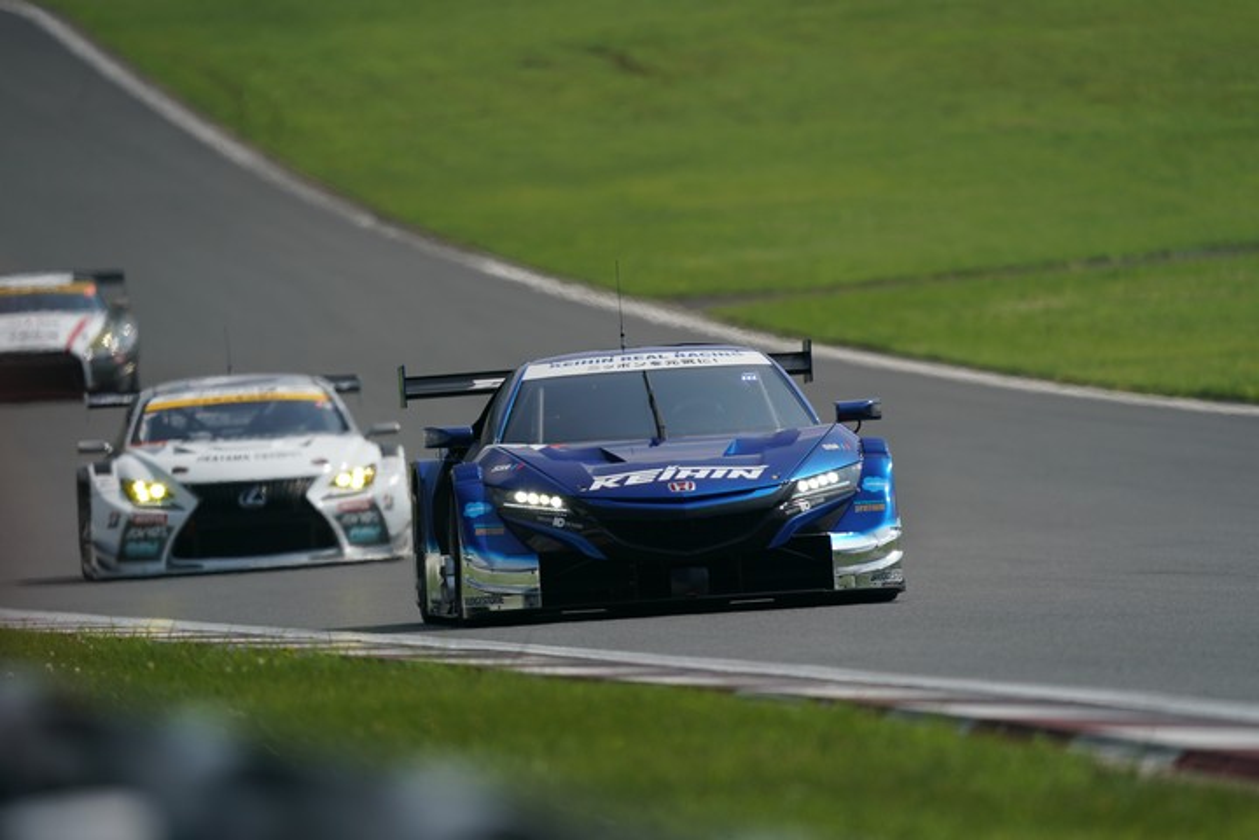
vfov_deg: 2.3
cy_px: 420
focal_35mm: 600
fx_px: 20982
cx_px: 630
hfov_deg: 3.4
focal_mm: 600
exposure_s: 1/1600
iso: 200
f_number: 6.3
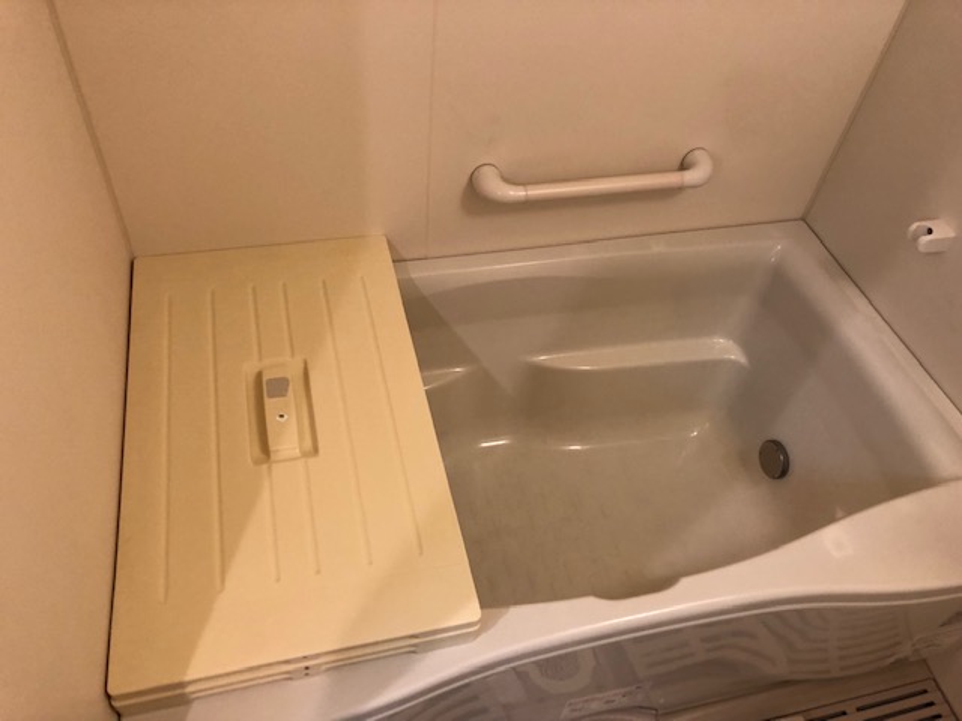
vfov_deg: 49.7
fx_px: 778
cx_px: 481
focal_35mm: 28
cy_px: 360
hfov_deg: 63.4
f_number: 1.8
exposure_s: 1/17
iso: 50
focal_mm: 3.99
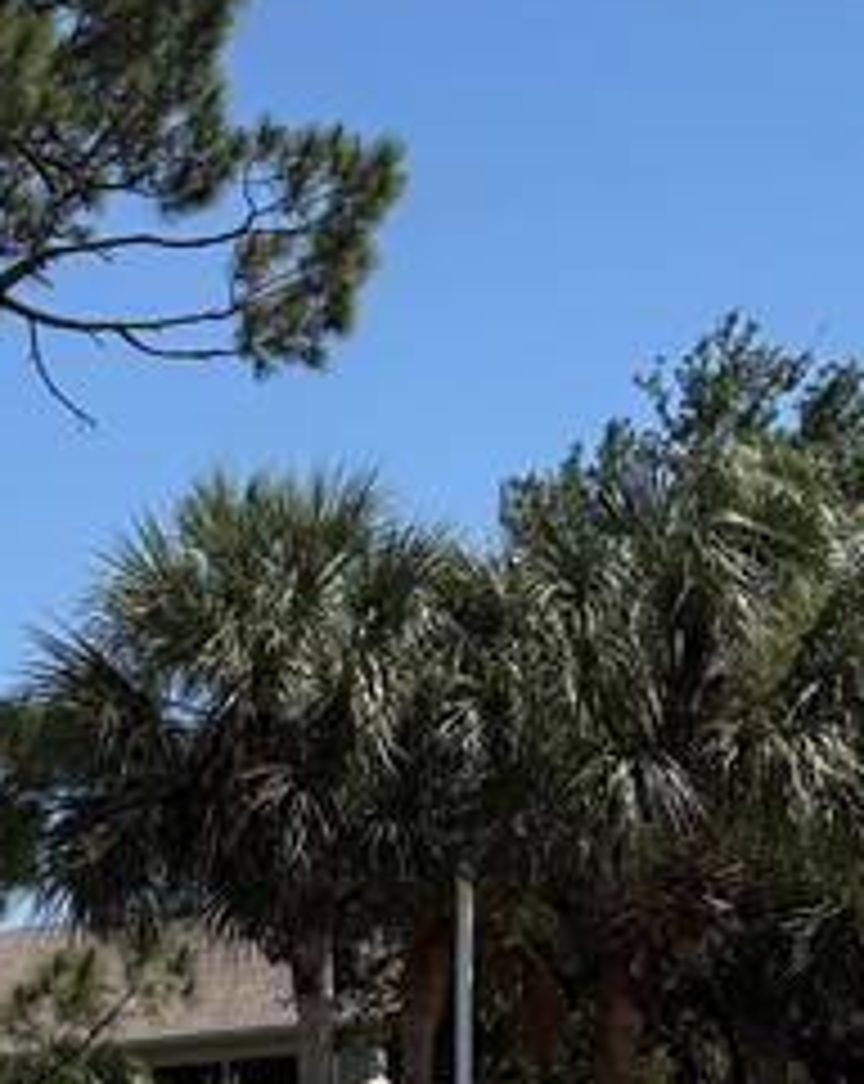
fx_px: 3461
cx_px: -594
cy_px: 1529
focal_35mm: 108
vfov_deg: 16.5
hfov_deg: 13.1
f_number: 1.6
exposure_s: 1/5814
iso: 50
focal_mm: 5.96
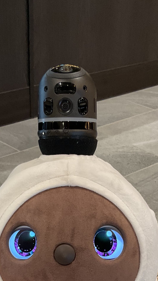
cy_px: 287
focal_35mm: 67
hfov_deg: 18.0
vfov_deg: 29.2
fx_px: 499
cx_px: 82
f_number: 1.8
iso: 100
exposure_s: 1/50
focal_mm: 3
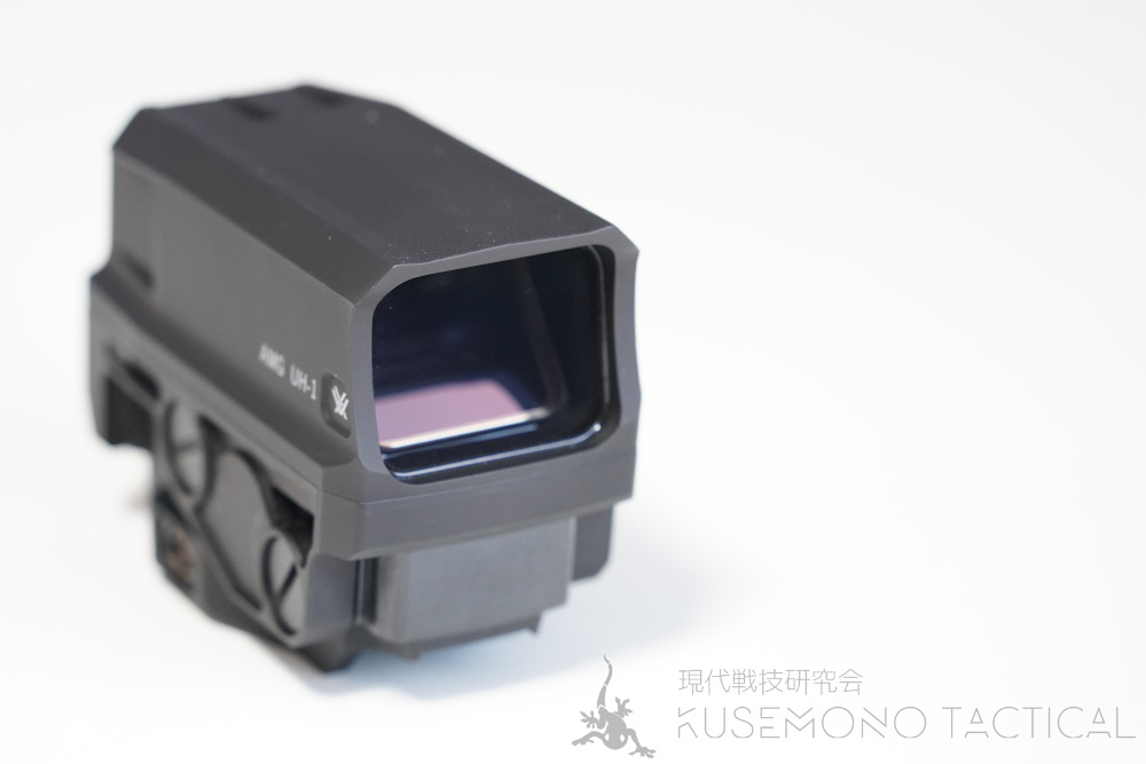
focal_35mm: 110
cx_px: 573
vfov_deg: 12.5
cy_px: 382
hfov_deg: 18.6
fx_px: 3502
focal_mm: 110
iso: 3200
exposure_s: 1/25
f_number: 5.6
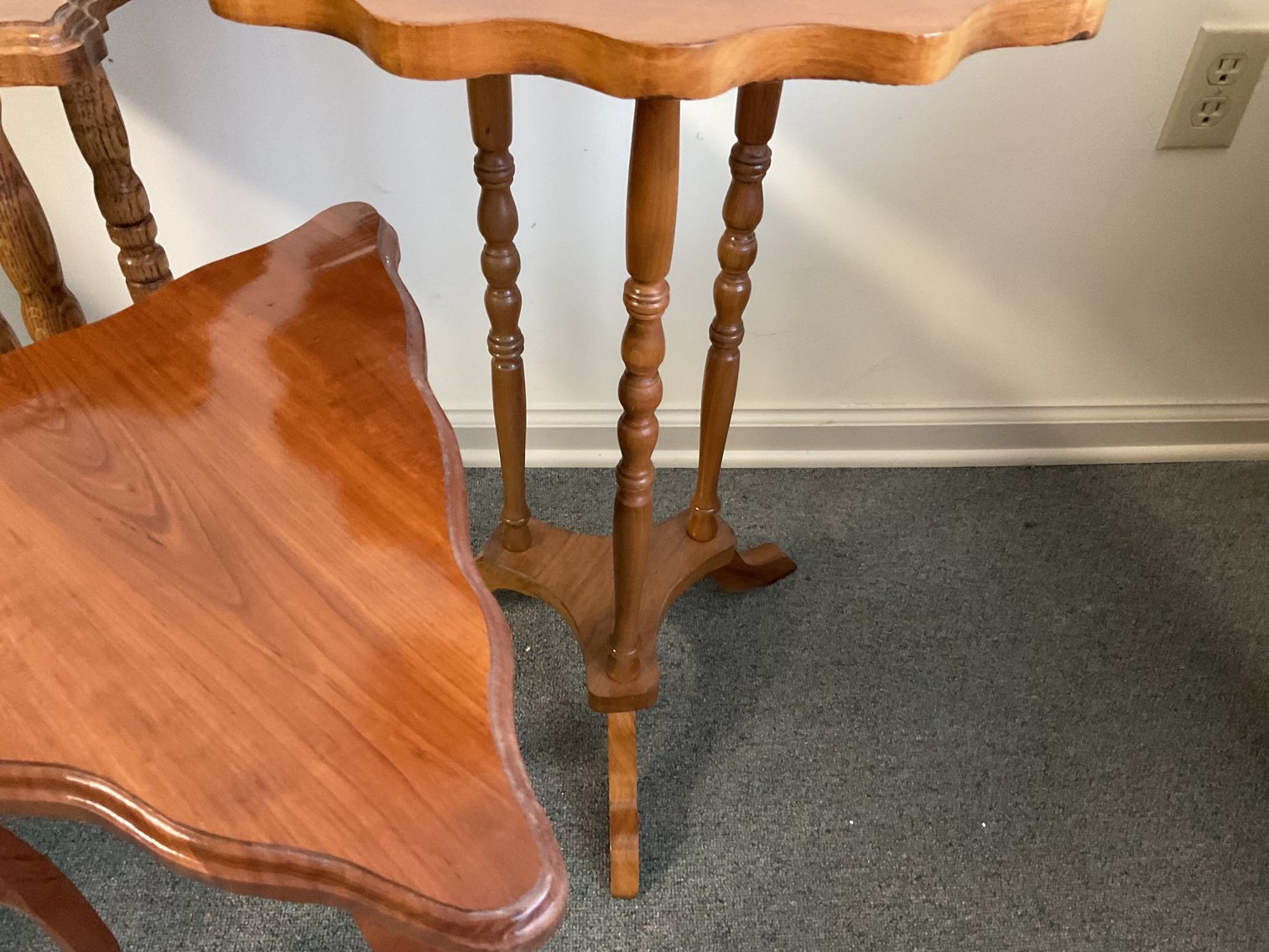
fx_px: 1063
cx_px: 634
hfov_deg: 61.7
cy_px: 476
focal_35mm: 29
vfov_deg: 48.2
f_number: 1.8
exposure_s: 1/30
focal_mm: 3
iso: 320
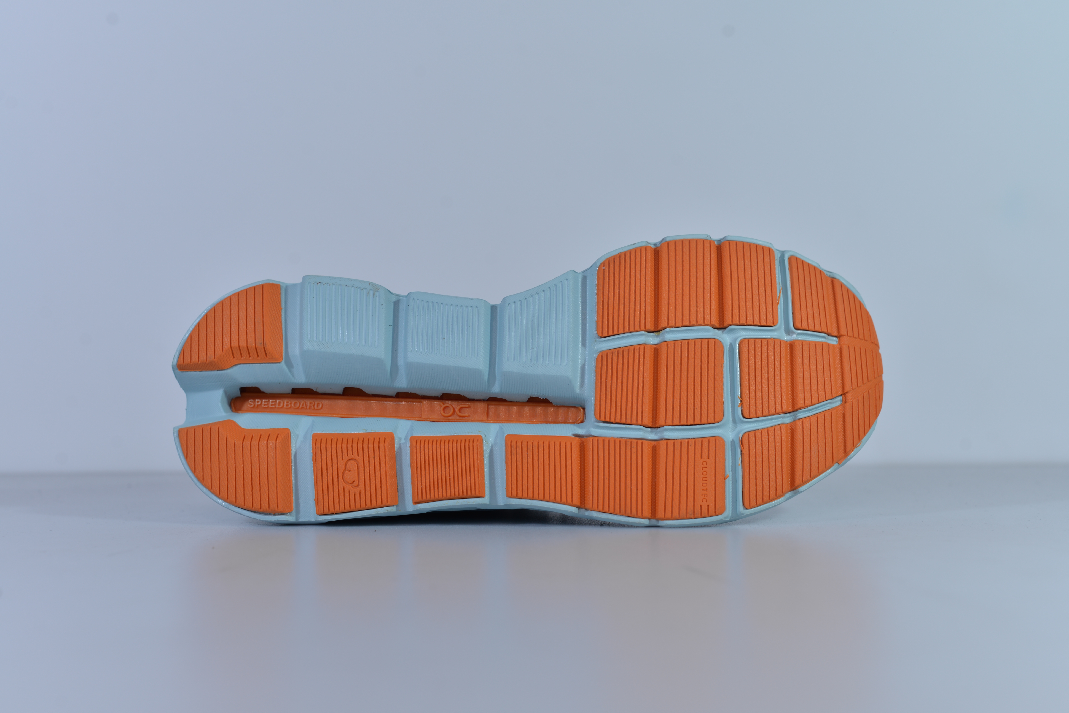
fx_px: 1485
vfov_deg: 27.0
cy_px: 356
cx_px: 534
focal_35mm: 50
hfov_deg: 39.6
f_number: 5.6
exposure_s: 1/320
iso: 100
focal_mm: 50
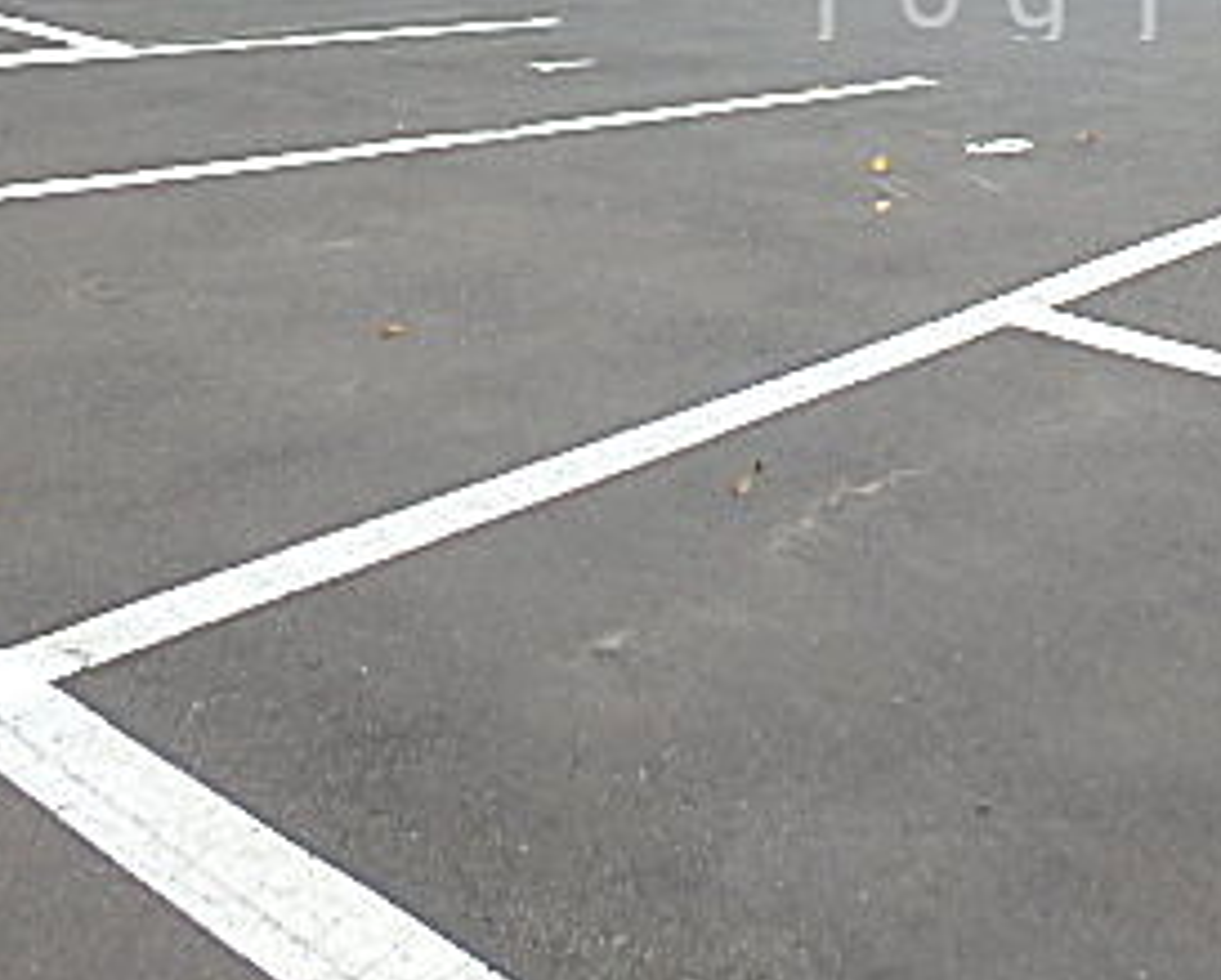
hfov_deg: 36.3
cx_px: 1105
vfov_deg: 29.3
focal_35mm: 48
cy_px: -13
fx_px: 1736
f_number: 3.5
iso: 125
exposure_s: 1/200
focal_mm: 3.7
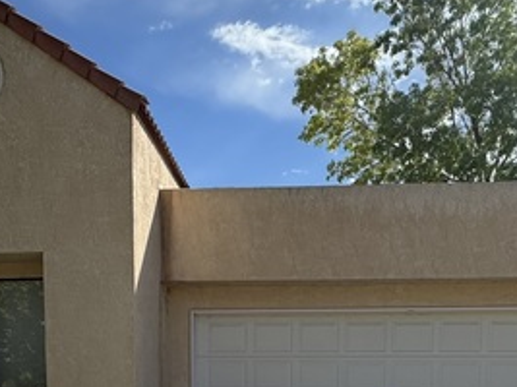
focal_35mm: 42
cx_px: 250
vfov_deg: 29.4
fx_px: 627
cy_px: 466
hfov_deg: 44.8
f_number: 2.2
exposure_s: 1/1927
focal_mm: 2.22
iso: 50
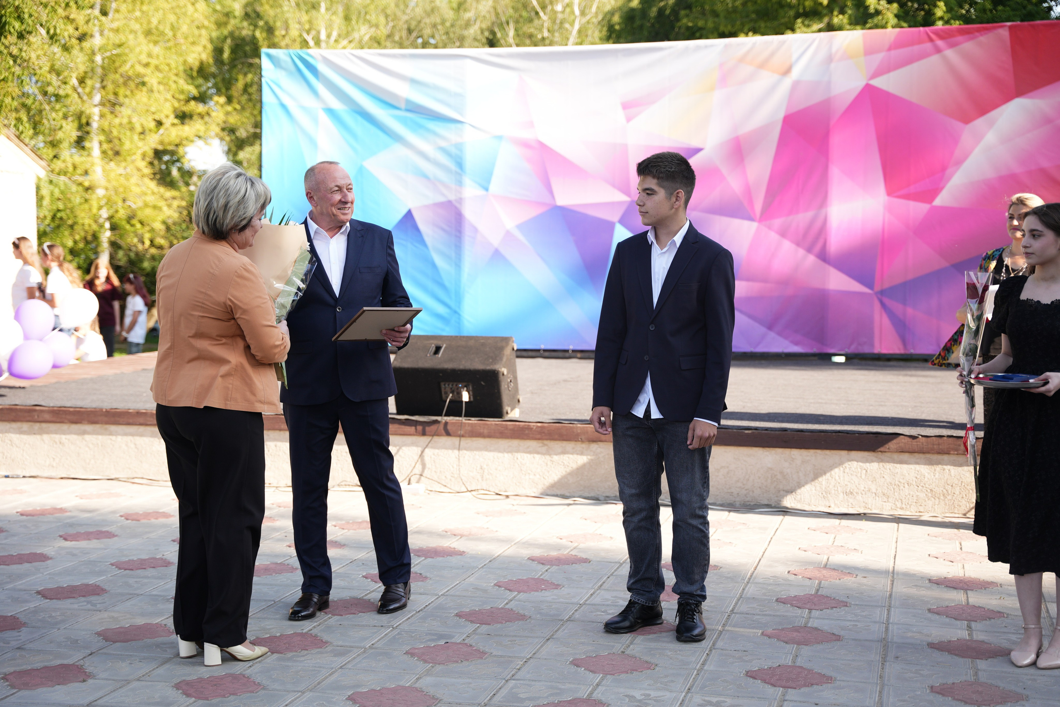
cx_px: 530
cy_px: 354
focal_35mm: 54
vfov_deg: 25.1
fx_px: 1587
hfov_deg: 36.9
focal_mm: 53.9
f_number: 2.8
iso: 160
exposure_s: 1/250
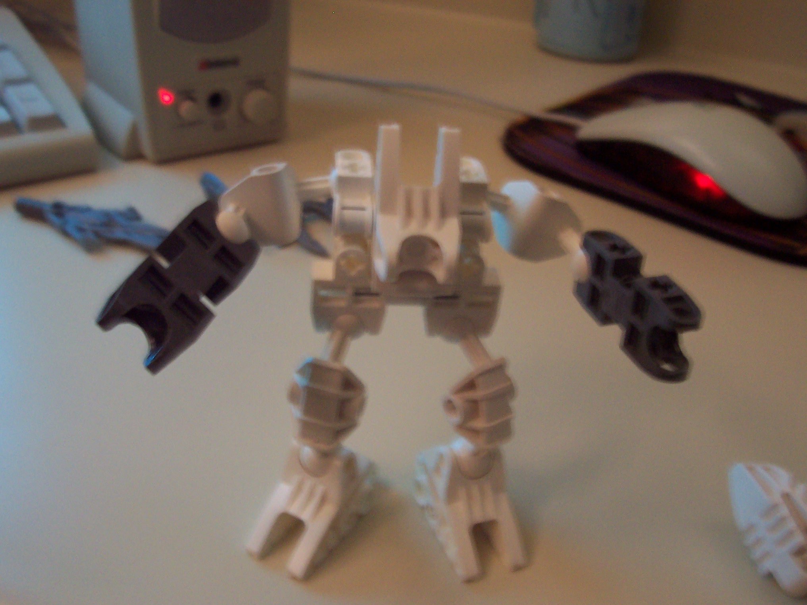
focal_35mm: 37
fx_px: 863
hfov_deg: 50.1
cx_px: 404
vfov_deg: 38.7
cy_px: 302
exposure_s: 1/8
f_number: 2.8
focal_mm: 5.6
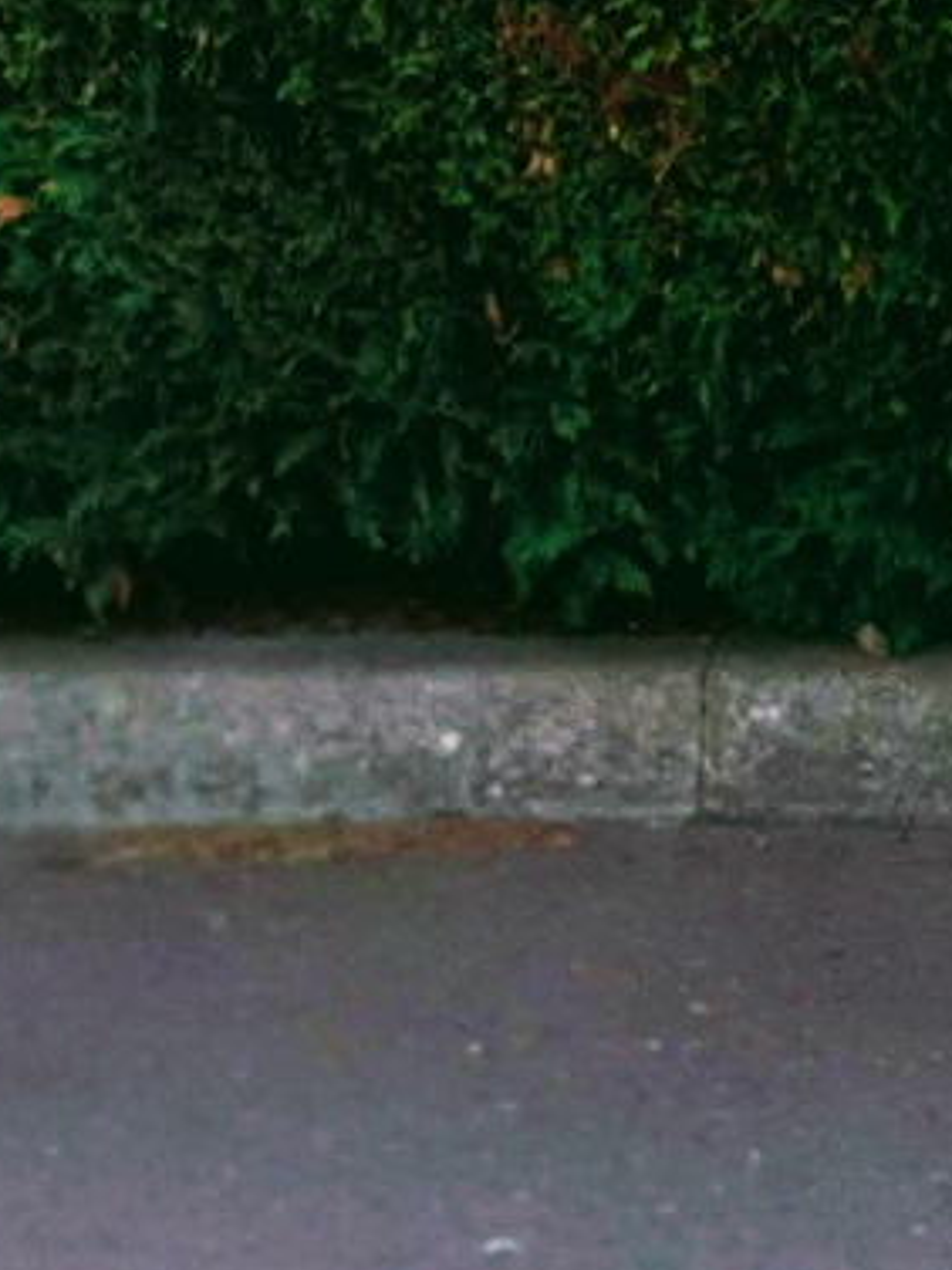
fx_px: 6087
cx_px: 1414
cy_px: -679
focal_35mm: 166
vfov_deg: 11.4
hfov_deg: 8.7
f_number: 2.4
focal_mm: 6
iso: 50
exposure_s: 1/33
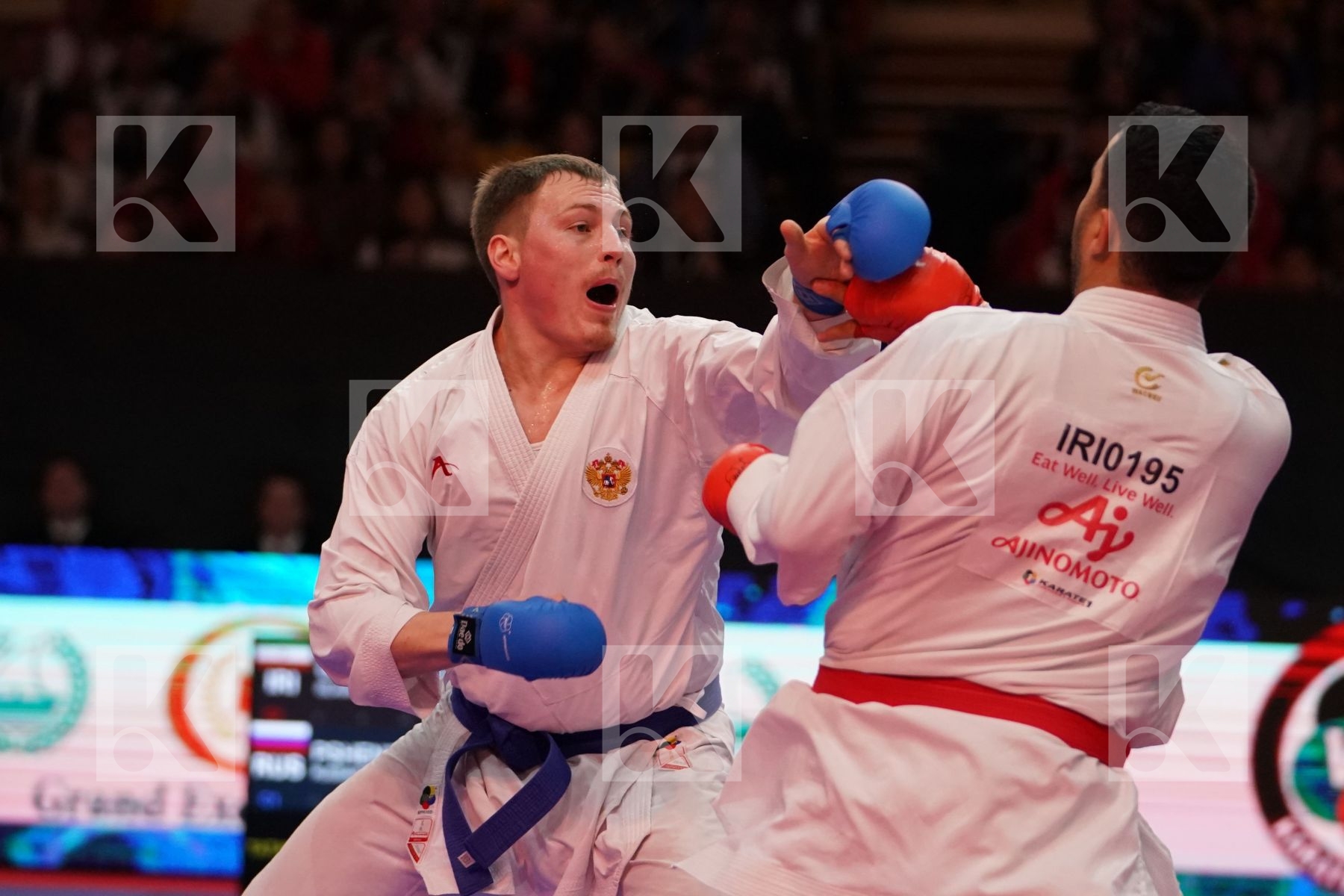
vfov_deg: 8.1
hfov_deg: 12.2
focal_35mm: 169
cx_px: 672
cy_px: 448
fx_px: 6309
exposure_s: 1/1000
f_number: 2.8
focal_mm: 113
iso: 4000
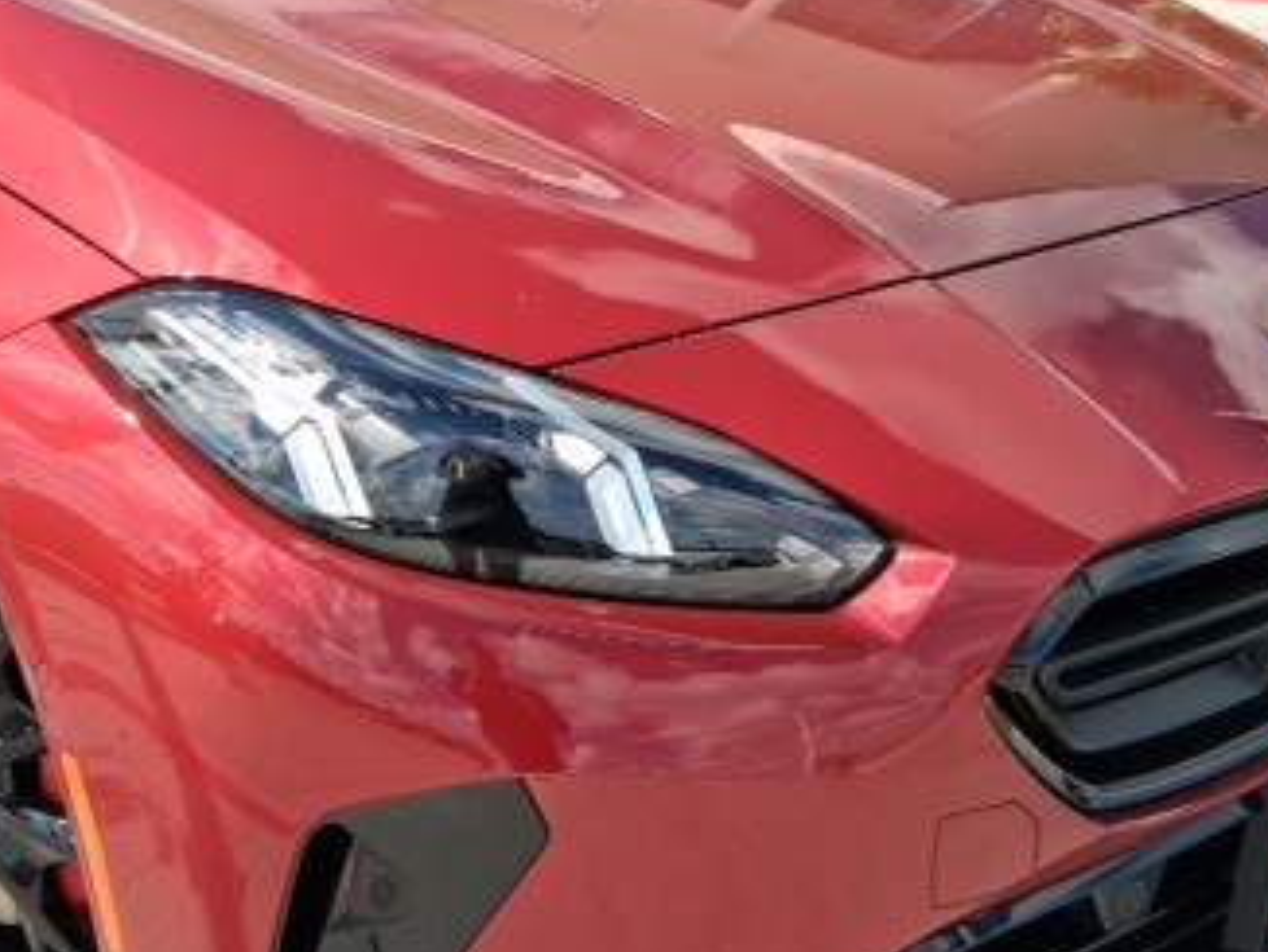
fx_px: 1870
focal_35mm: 51
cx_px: 389
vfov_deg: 28.5
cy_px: 354
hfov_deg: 36.9
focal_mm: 3.98
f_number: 1.8
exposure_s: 1/557
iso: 25
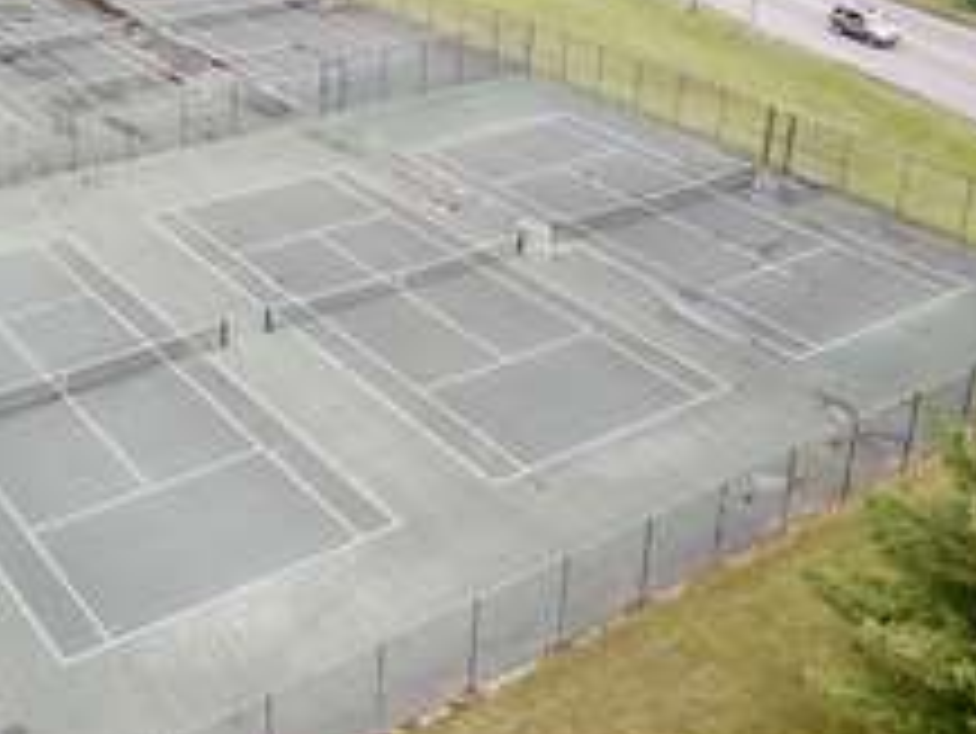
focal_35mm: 48
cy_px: 180
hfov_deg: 38.9
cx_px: 283
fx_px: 1354
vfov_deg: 29.8
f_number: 2.2
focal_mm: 4.73
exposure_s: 1/1250
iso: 400
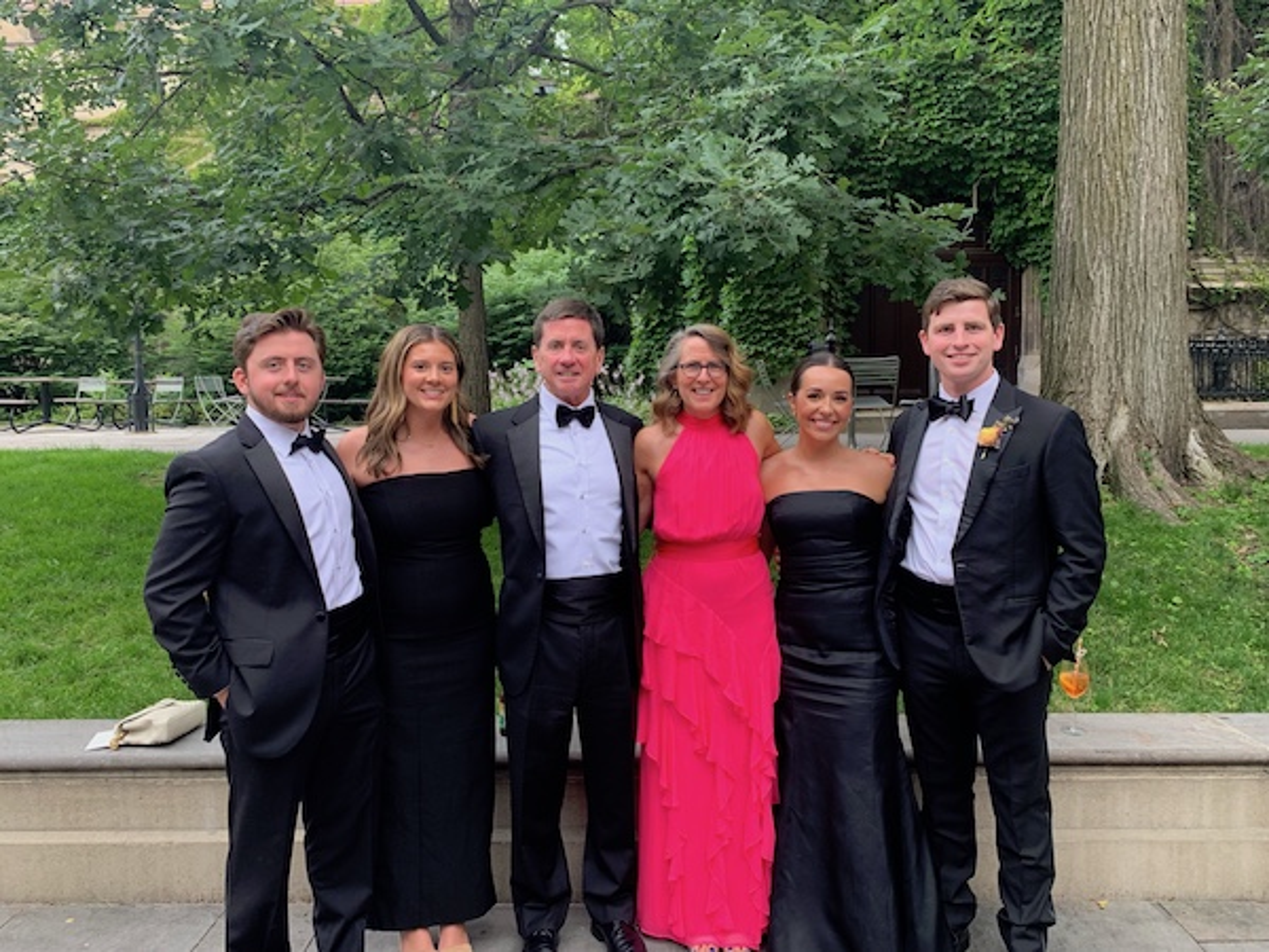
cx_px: 634
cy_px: 476
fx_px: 953
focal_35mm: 26
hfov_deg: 67.3
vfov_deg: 53.1
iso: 100
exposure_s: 1/88
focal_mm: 4.25
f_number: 1.8
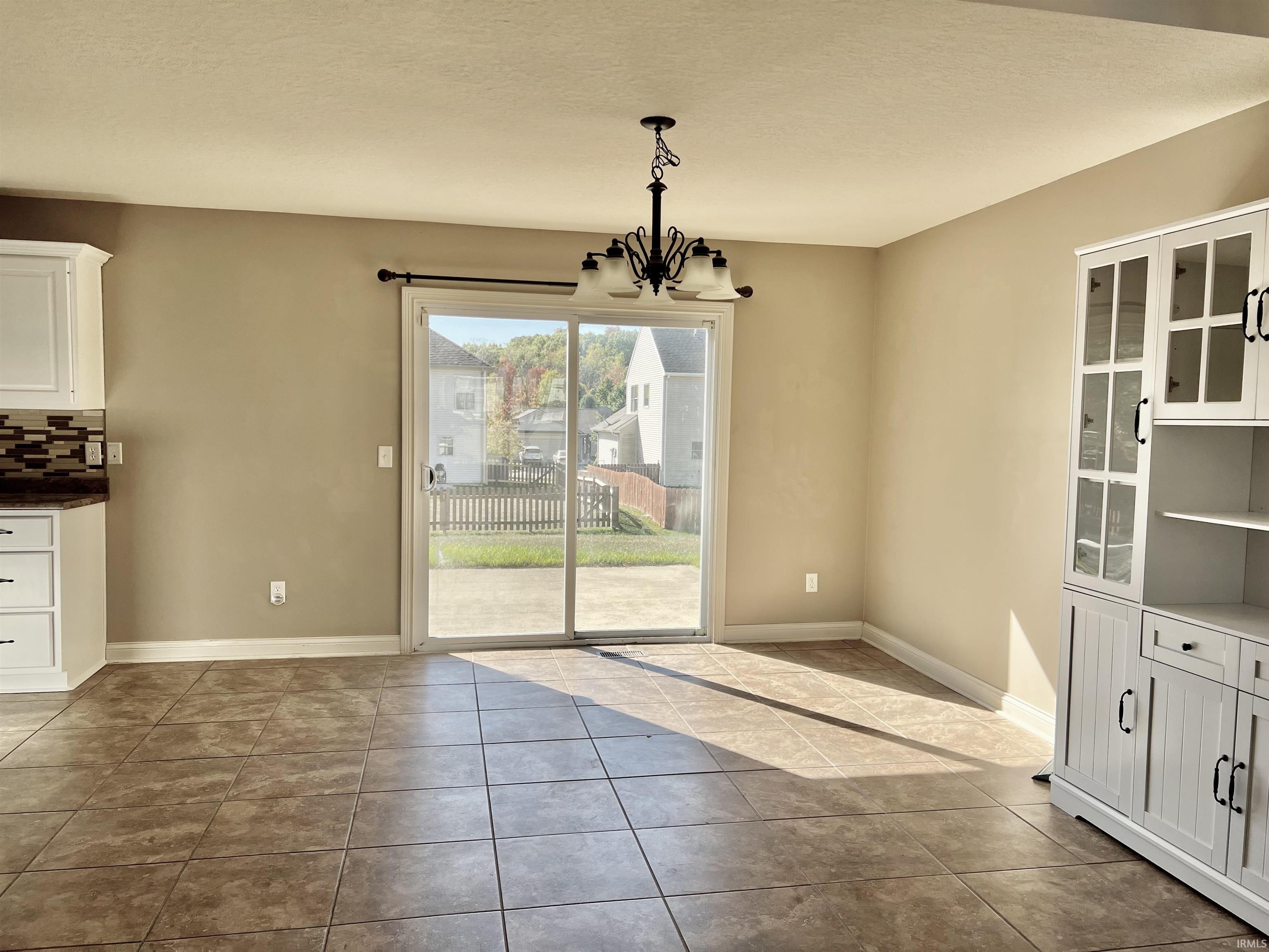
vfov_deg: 53.1
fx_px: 953
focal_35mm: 26
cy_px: 476
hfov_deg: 67.3
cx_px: 634
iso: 50
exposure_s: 1/743
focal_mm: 5.7
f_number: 1.5
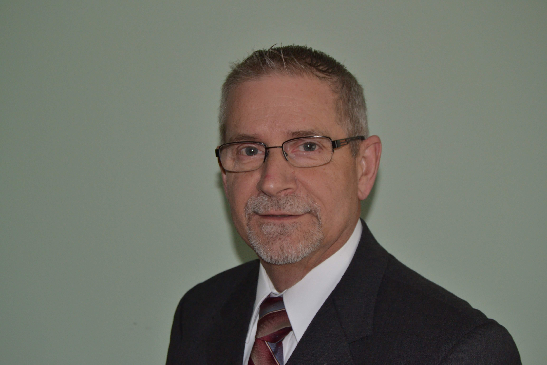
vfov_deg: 18.2
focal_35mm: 75
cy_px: 182
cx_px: 274
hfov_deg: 27.0
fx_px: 1139
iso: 800
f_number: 5.6
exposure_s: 1/60
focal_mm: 50
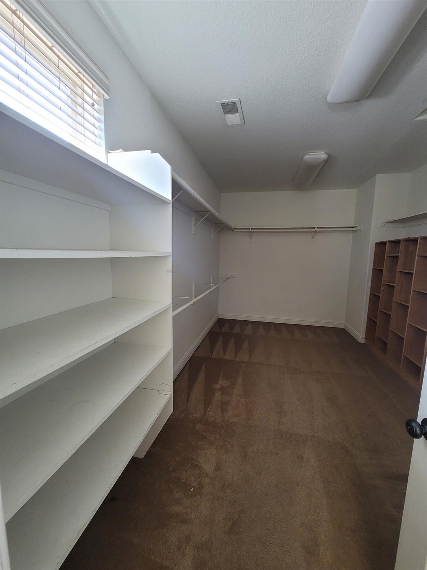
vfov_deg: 106.2
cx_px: 214
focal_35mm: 13
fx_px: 214
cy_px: 285
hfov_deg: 89.9
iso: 320
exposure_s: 1/60
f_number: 2.2
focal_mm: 2.2
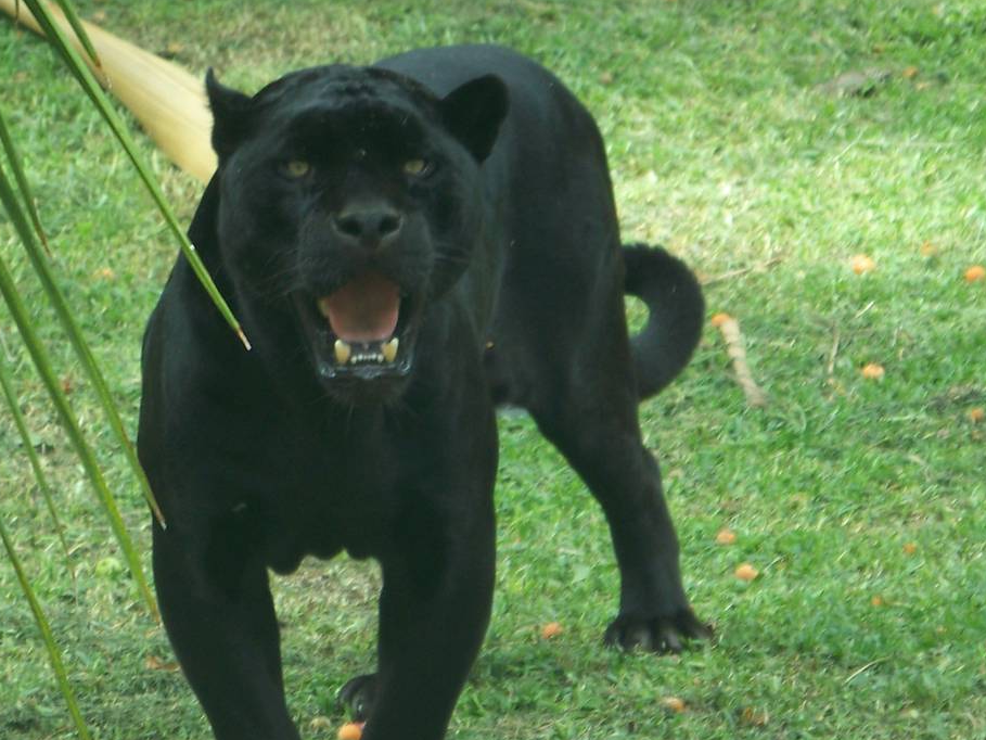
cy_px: 353
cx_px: 312
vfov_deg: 4.3
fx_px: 9828
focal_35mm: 345
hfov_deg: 5.7
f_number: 3.6
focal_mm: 31.6
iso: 64
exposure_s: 1/60
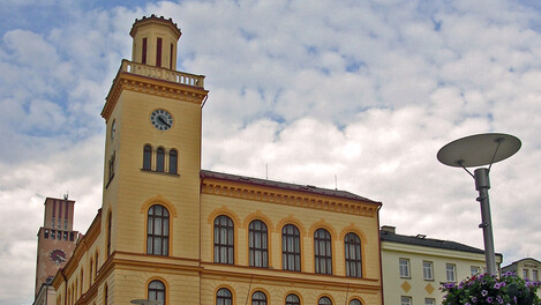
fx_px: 646
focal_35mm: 45
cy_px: 220
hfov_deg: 45.5
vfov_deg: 26.3
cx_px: 266
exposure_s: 1/140
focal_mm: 5.8
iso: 50
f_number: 5.6
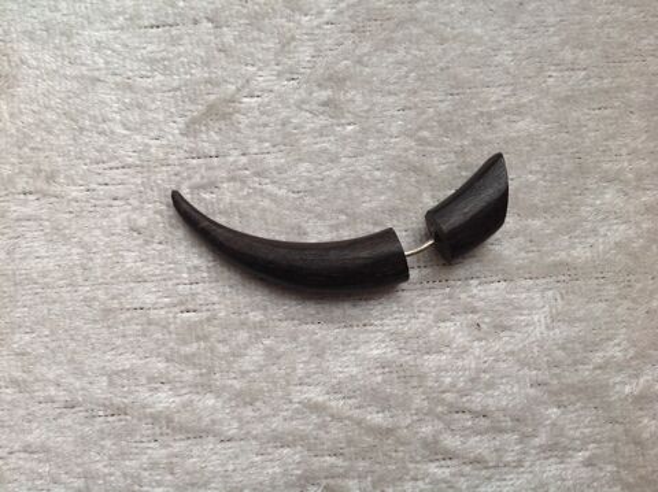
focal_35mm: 35
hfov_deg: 52.7
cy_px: 246
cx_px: 329
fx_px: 665
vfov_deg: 40.6
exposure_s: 1/60
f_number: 2.4
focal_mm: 4.28
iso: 50
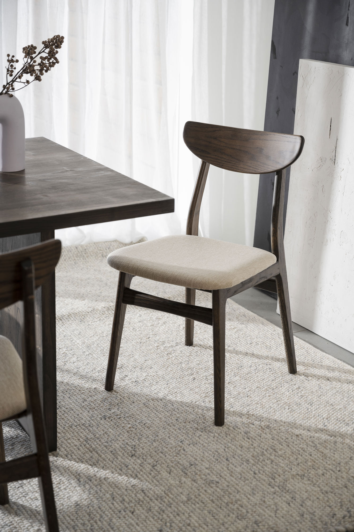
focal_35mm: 63
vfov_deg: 31.9
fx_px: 929
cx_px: 177
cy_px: 266
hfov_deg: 21.6
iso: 160
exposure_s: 1/1.67
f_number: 4
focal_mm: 63
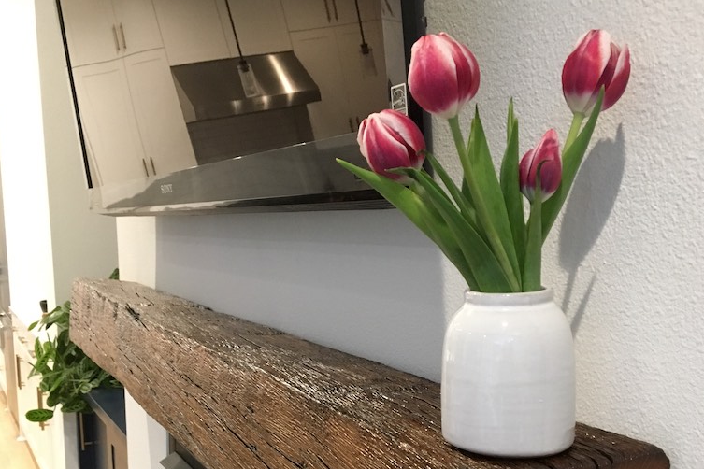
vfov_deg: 31.8
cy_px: 373
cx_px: 352
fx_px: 802
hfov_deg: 47.4
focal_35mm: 41
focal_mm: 4.15
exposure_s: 1/24
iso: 200
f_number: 2.2
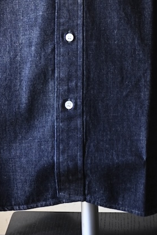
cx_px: 77
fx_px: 791
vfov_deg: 16.0
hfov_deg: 11.3
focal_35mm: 121
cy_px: -80
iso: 100
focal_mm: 28
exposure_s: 1/25
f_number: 2.8
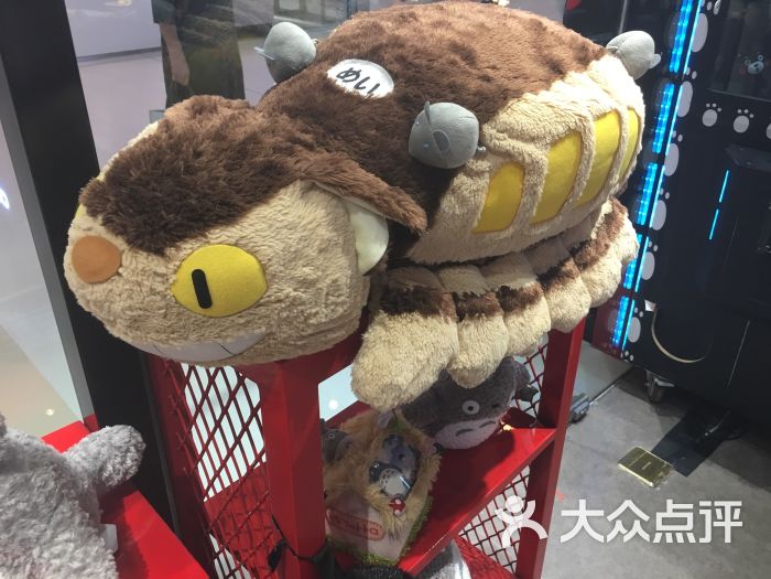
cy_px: 290
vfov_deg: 48.2
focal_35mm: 29
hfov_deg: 61.7
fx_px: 646
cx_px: 386
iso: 40
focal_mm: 4.15
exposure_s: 1/17
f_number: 2.2
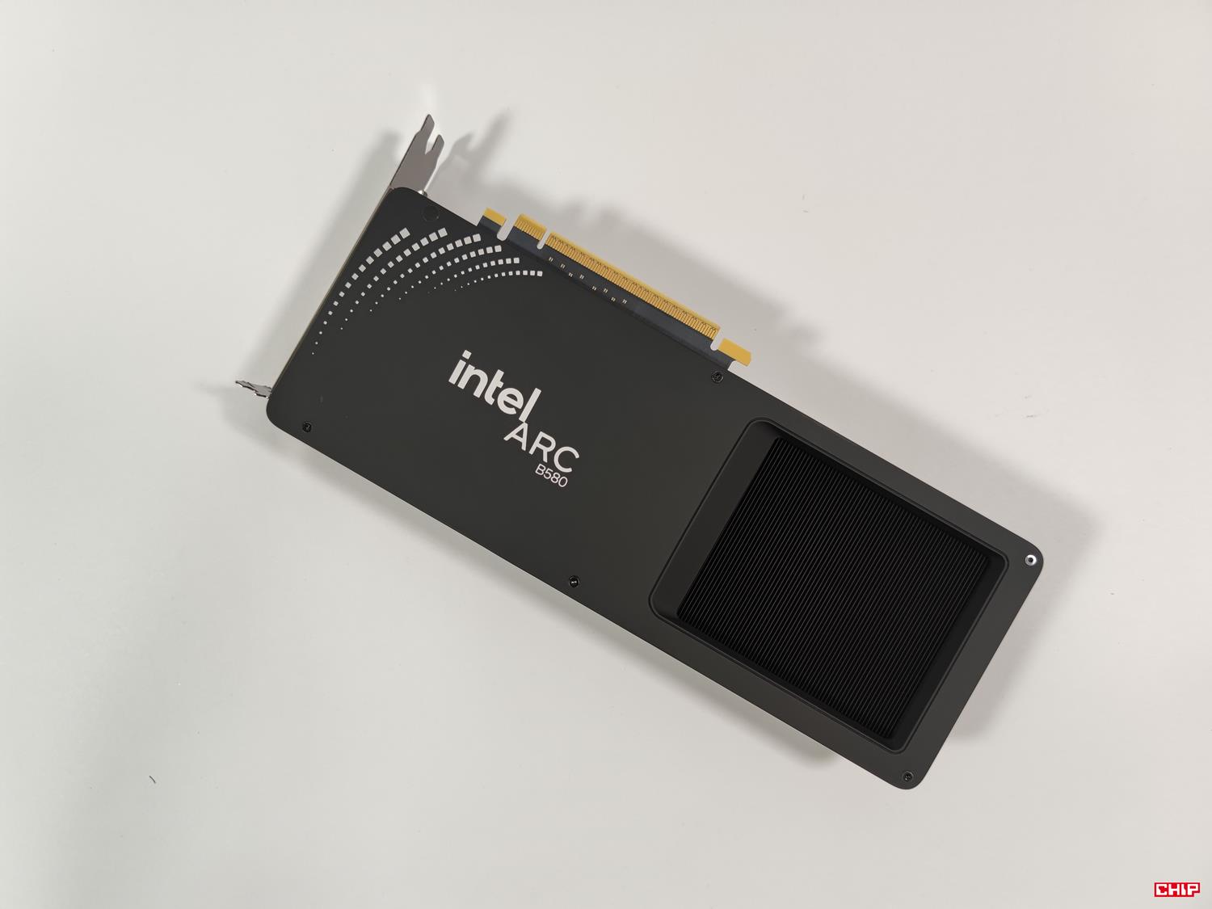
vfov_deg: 54.9
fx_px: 875
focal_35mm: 25
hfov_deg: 69.4
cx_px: 606
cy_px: 454
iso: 81
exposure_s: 1/100
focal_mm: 6.78
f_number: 1.85
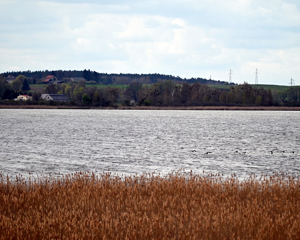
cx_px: 180
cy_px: 120
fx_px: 3010
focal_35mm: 339
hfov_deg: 5.7
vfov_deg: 4.6
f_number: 5.6
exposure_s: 1/1000
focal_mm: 300
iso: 180
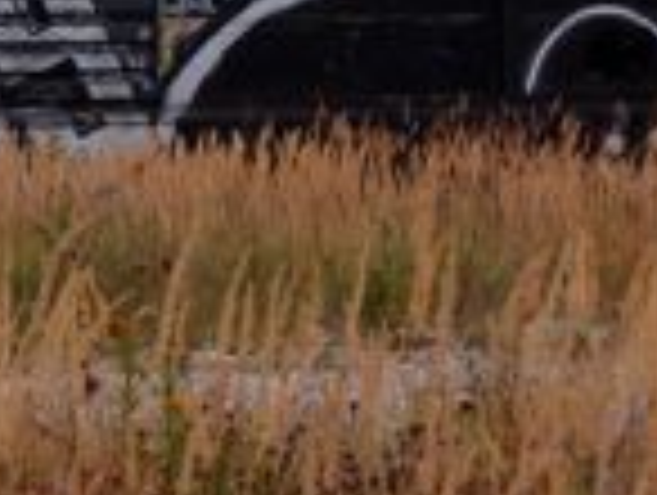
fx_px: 3897
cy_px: -187
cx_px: -459
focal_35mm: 205
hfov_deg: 9.3
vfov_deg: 7.2
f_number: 2.8
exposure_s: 1/400
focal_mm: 12.88
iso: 100
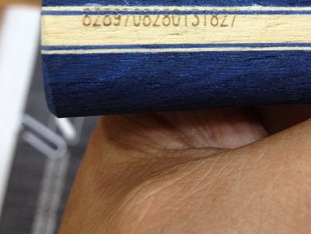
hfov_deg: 27.7
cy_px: 11
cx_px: 193
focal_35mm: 70
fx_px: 629
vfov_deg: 20.5
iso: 125
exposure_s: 1/20
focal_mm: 4.28
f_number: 2.4
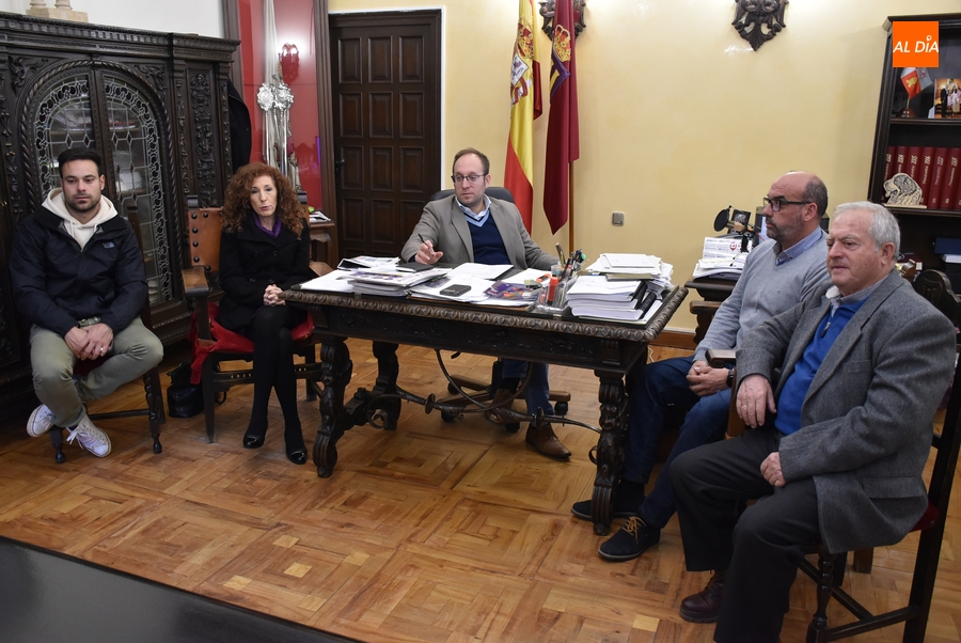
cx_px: 480
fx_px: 802
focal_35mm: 30
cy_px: 322
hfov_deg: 61.9
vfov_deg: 43.7
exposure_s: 1/60
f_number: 3.5
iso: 1400
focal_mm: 20
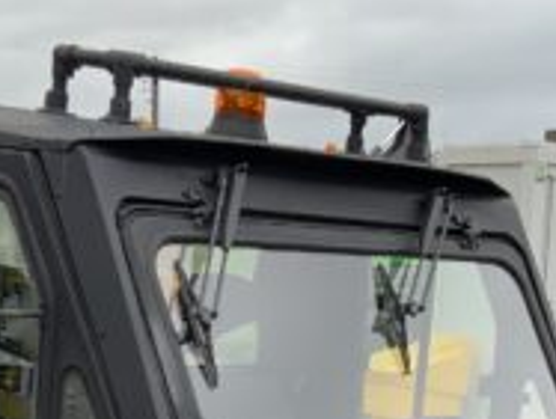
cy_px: 606
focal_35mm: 99
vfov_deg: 14.1
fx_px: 1593
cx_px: 324
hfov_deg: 19.8
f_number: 1.8
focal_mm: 3
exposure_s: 1/222
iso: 16
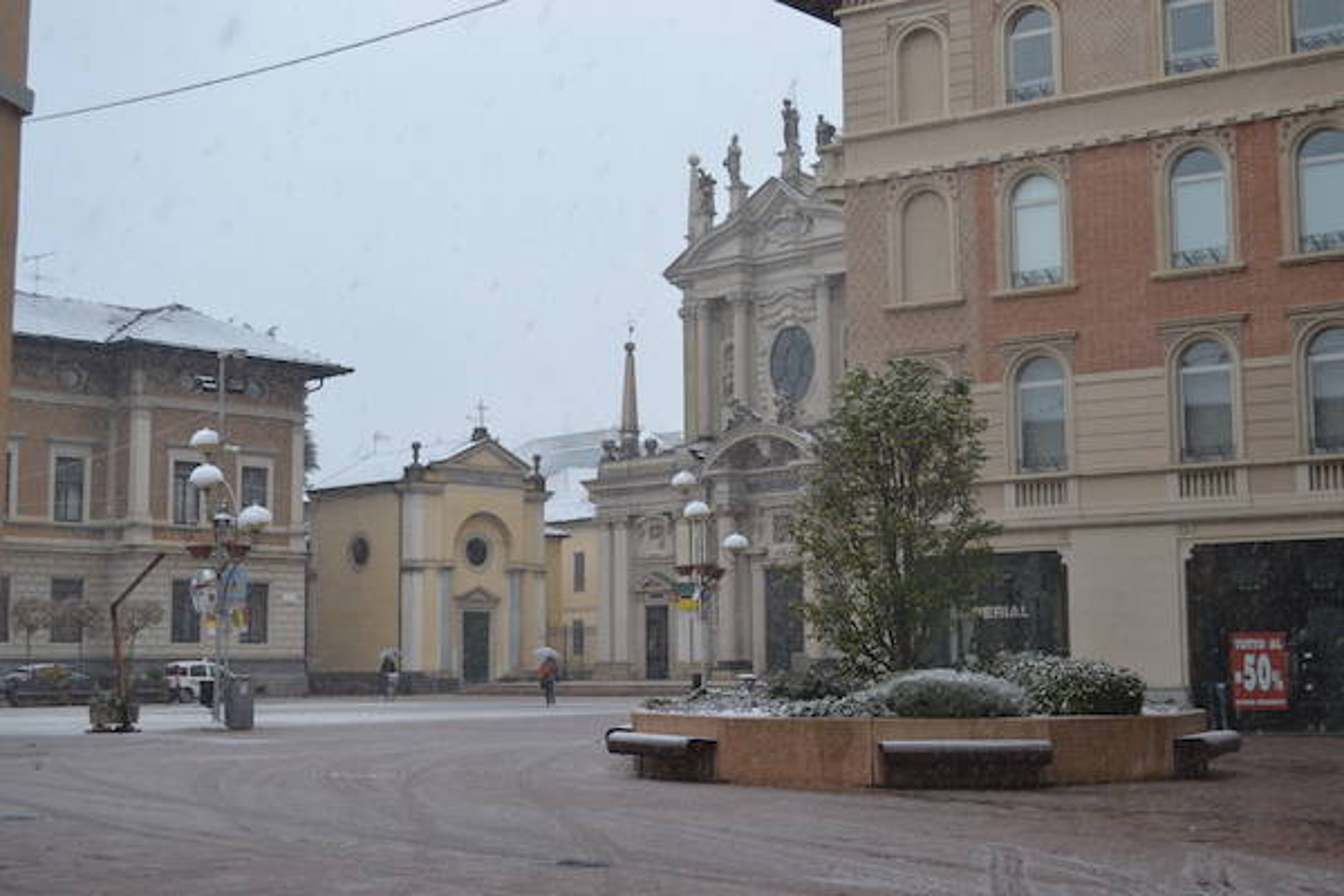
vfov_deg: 28.1
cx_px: 672
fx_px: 1792
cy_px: 448
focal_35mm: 48
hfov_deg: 41.1
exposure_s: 1/125
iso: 200
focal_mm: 32
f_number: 5.6
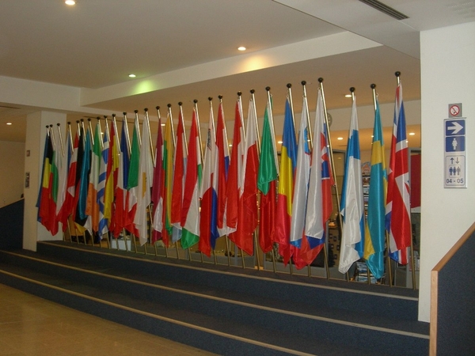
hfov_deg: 45.8
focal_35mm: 41
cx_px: 238
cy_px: 178
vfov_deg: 35.1
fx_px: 563
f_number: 2.9
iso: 191
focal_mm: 8.5
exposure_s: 1/60.1
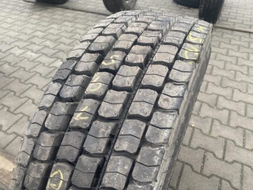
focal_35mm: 26
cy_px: 95
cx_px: 126
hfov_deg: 67.3
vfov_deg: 53.1
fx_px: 190
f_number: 1.8
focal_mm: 4.25
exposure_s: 1/122
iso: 64
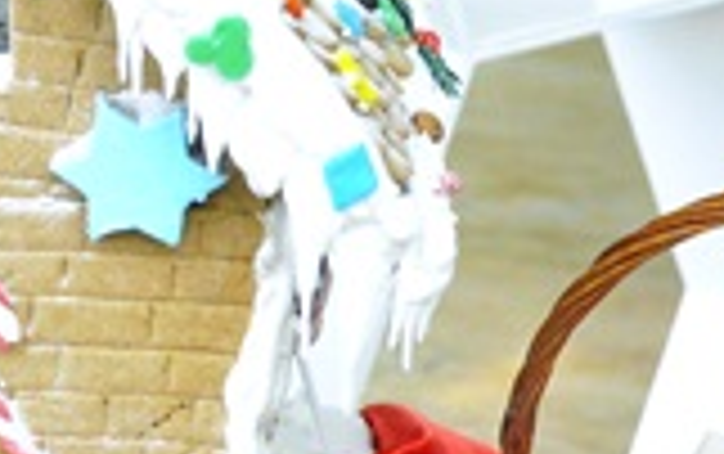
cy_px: -63
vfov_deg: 8.5
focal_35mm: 154
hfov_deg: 13.4
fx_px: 3043
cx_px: 22
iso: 640
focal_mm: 25
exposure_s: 1/80
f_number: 4.5
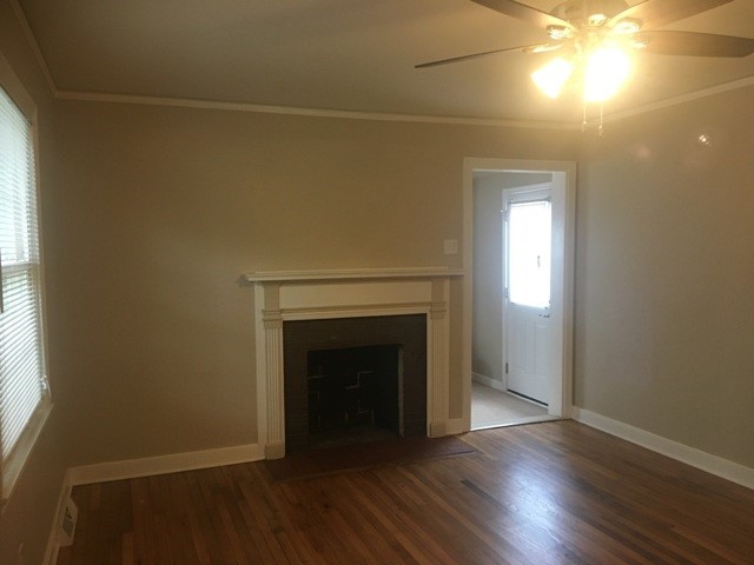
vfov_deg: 48.2
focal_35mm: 29
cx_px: 377
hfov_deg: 61.7
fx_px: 632
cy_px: 282
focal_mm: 4.15
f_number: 2.2
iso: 125
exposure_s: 1/30
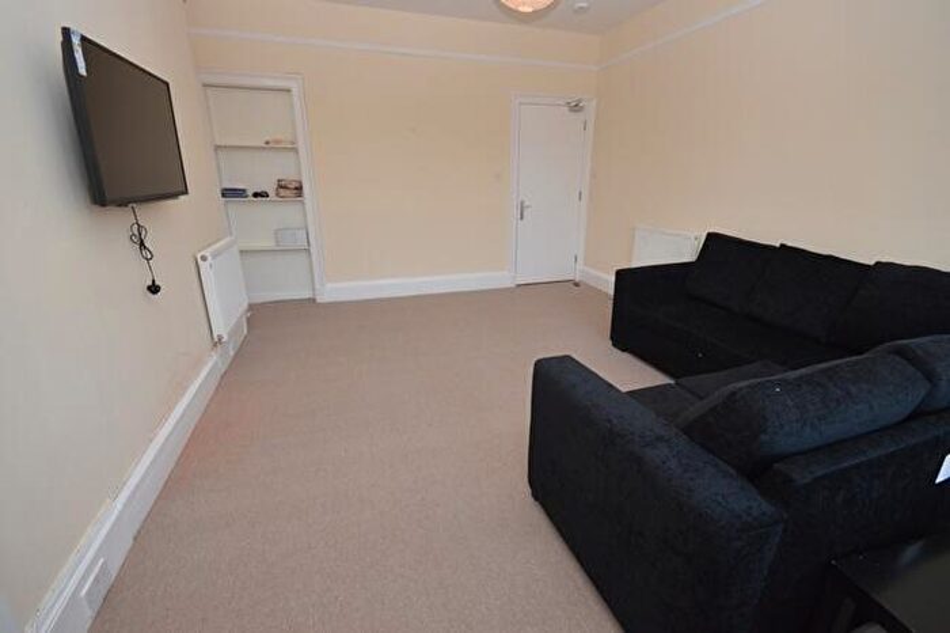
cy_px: 316
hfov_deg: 100.4
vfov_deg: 77.3
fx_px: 396
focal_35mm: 15
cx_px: 475
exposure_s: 1/60
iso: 560
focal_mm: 10
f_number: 8
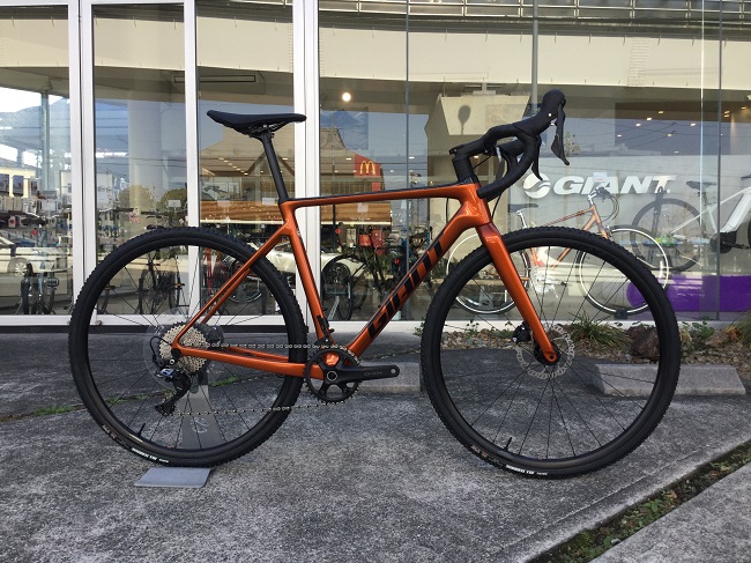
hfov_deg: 58.4
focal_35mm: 31
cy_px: 282
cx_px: 376
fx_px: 672
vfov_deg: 45.4
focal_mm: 3.3
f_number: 2.4
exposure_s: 1/264
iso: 25
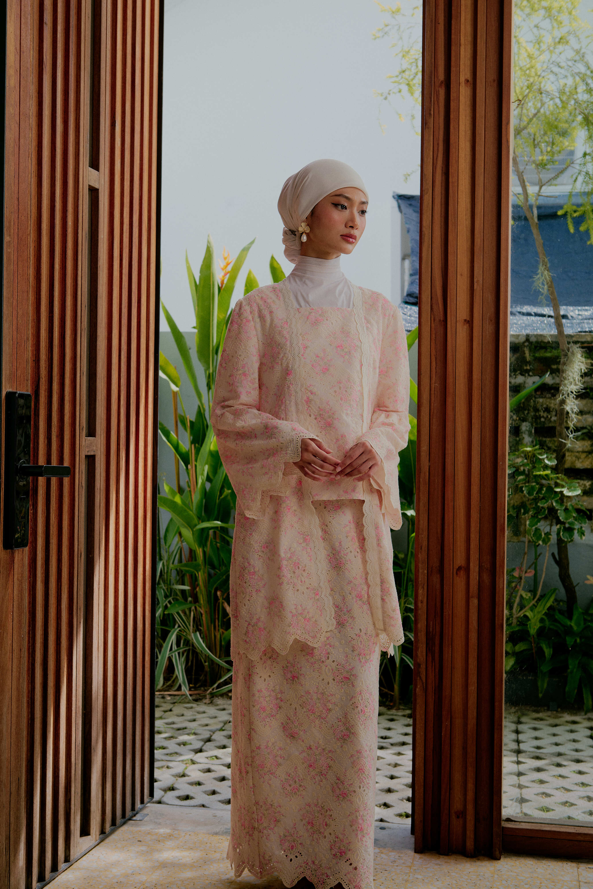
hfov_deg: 28.1
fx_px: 1186
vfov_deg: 41.1
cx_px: 296
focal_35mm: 48
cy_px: 444
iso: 200
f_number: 6.3
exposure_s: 1/125
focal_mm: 48
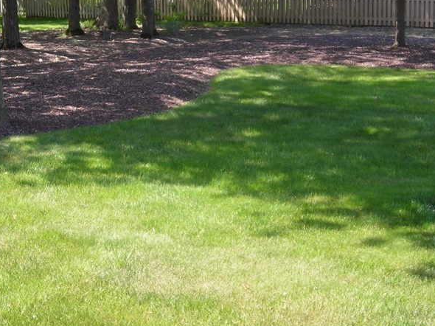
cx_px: 209
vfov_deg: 22.1
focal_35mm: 66
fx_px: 829
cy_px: 86
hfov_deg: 29.4
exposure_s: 1/153
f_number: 3.2
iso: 50
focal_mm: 6.3
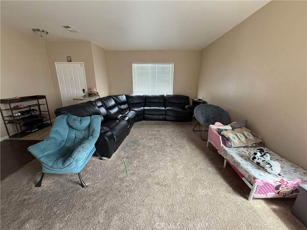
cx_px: 154
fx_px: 124
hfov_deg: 102.1
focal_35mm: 14
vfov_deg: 85.7
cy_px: 115
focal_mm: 2.22
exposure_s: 1/74
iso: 400
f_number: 2.2
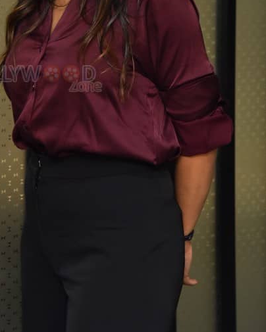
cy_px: 68
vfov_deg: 11.0
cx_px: 101
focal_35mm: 175
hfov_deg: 8.8
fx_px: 1722
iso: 1600
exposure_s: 1/125
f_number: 4.5
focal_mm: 98
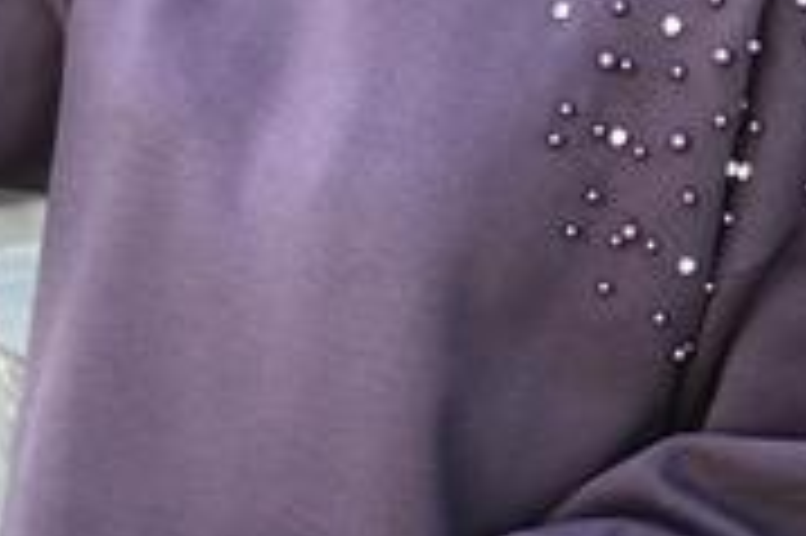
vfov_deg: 9.9
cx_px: 378
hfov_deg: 15.0
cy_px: 493
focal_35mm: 137
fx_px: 3064
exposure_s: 1/50
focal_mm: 6.6
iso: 20
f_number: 2.8
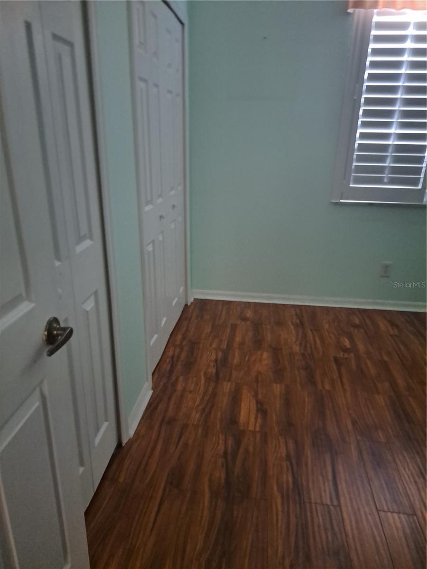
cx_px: 214
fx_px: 395
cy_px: 284
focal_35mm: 24
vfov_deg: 71.6
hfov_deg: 56.8
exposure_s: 1/10
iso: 1000
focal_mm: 5.23
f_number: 1.8
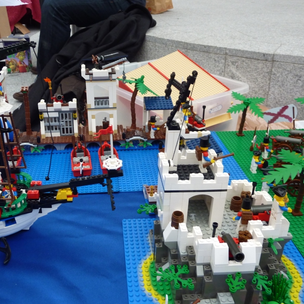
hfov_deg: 45.9
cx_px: 127
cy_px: 151
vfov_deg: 46.0
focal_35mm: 36
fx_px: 358
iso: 200
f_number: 3.4
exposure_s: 1/30
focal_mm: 5
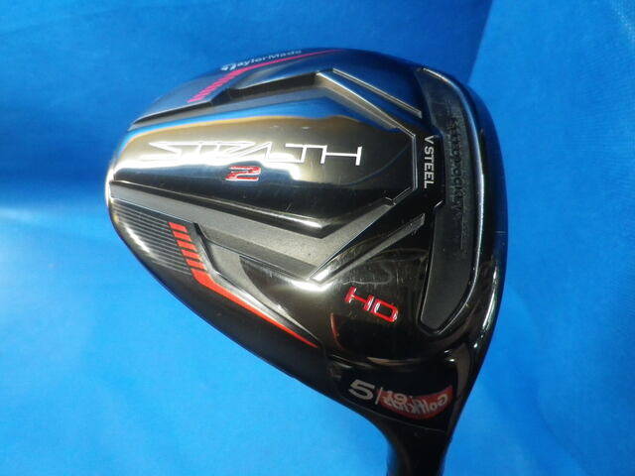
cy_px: 238
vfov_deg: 54.9
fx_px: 459
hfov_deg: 69.4
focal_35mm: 25
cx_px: 318
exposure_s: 1/40
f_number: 3.5
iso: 400
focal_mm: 4.5
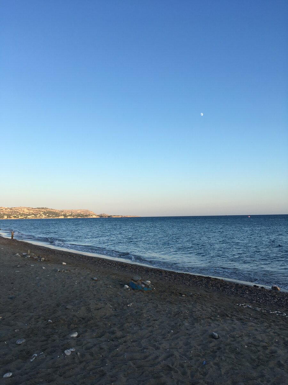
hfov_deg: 48.2
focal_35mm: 29
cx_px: 144
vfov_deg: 61.7
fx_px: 322
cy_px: 192
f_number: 2.2
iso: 25
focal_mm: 4.15
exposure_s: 1/777
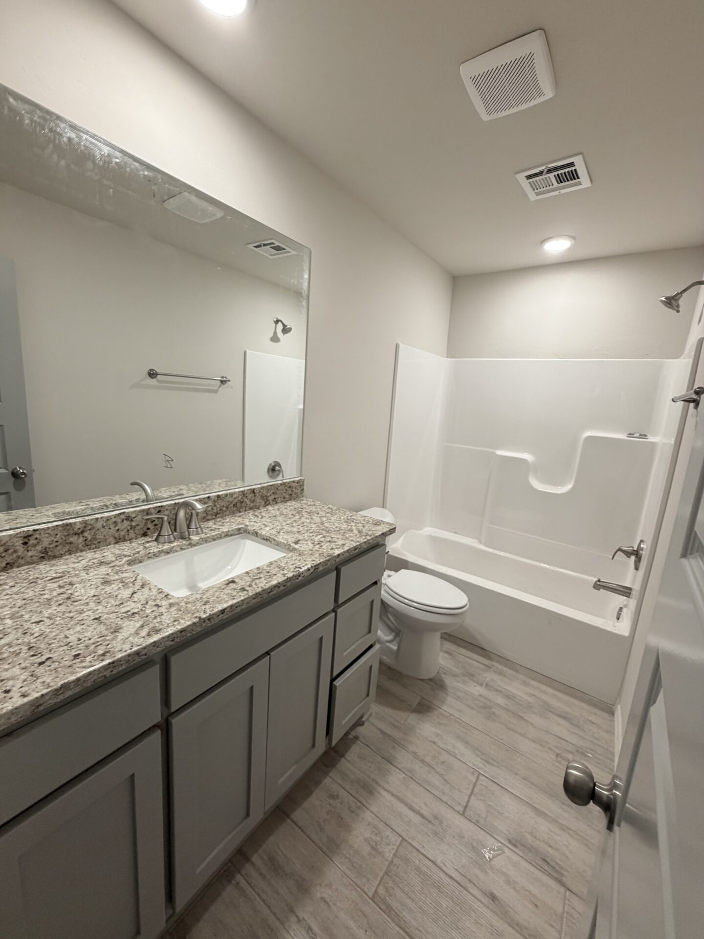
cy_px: 470
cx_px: 352
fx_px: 380
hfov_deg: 85.7
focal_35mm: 14
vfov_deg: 102.1
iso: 250
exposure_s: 1/60
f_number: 2.2
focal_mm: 2.22
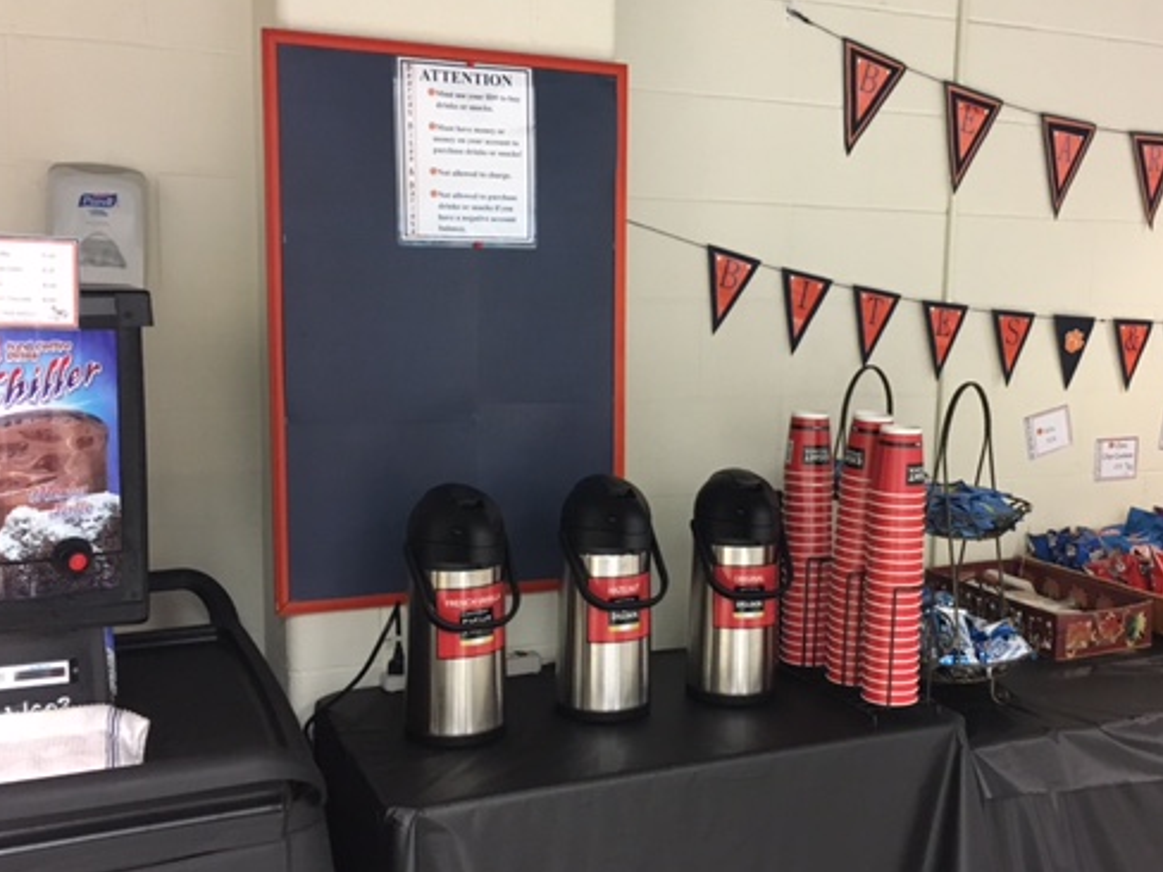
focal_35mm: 38
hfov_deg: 48.7
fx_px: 1277
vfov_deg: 37.7
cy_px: 436
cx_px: 694
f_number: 2.2
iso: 200
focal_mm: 4.15
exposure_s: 1/30
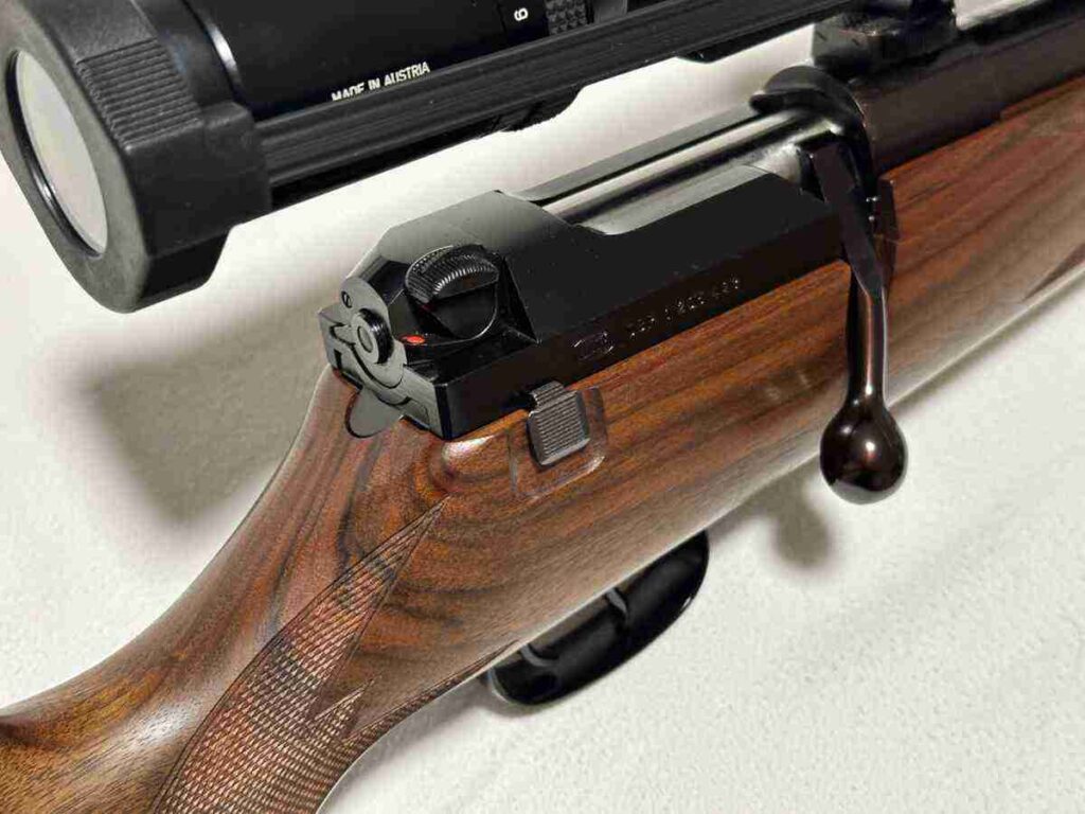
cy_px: 407
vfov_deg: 30.3
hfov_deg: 39.7
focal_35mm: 48
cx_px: 542
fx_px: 1505
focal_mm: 6.86
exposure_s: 1/50
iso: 160
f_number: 1.78
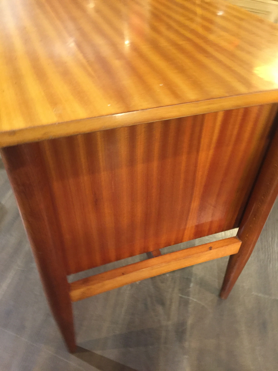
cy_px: 186
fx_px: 311
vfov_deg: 61.7
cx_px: 139
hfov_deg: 48.2
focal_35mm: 29
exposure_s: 1/20
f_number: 2.2
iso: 250
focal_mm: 4.15
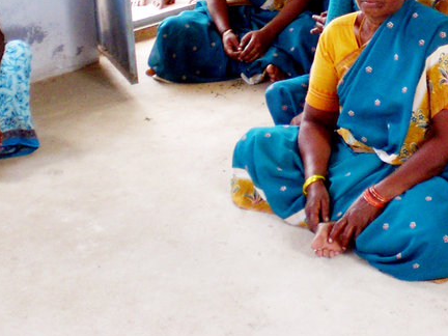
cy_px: -39
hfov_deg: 21.5
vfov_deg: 15.9
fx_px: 1165
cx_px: 359
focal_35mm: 90
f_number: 3.1
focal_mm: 6.3
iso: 200
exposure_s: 1/80
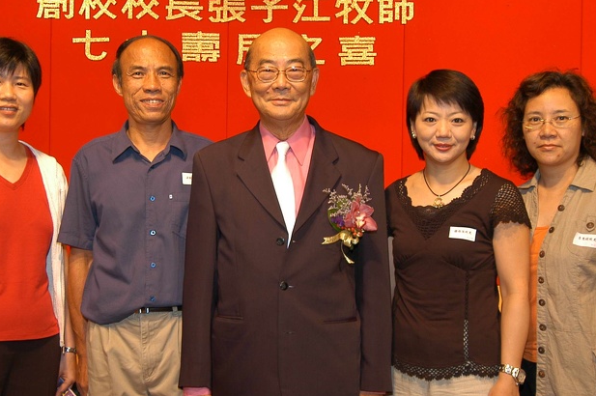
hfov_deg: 40.3
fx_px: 810
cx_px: 262
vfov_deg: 27.5
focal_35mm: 49
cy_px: 207
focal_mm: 20
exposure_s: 1/60
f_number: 4
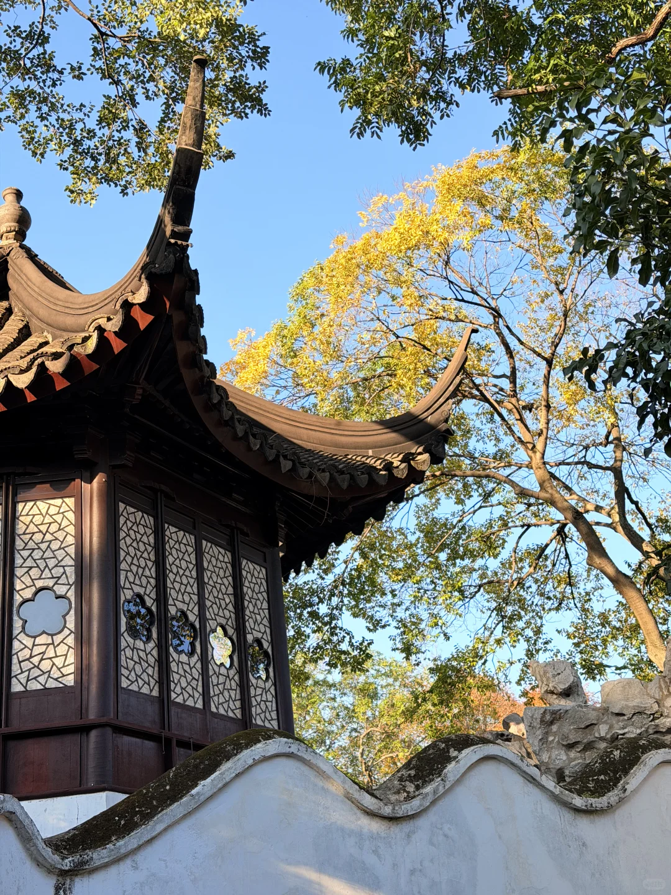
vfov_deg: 39.7
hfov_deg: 30.3
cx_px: 336
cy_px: 448
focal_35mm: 48
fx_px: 1241
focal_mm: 6.76
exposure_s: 1/1513
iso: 64
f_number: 1.78
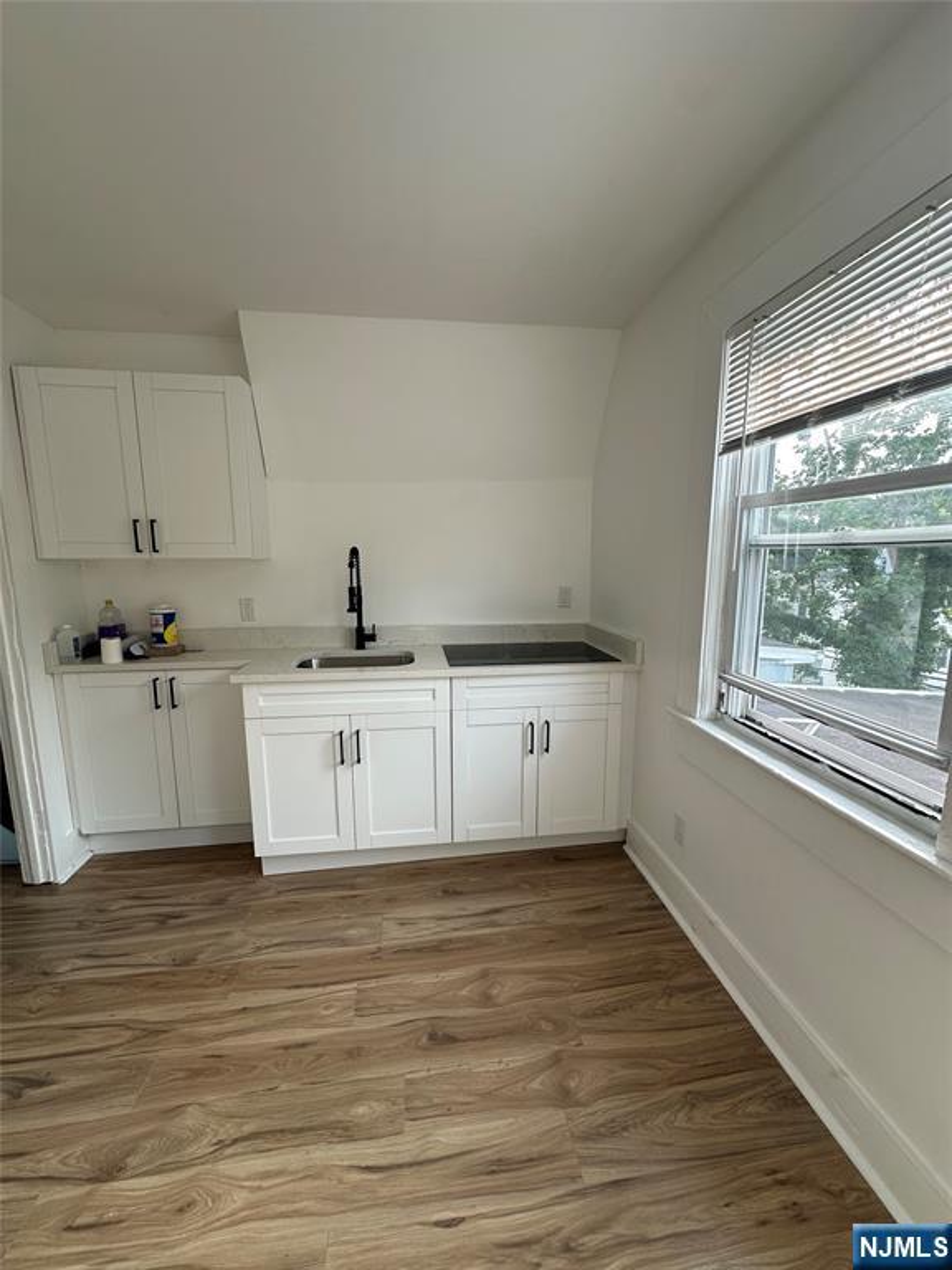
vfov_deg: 102.1
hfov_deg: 85.7
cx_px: 476
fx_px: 513
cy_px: 635
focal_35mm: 14
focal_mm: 2.22
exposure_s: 1/99
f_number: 2.2
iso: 50
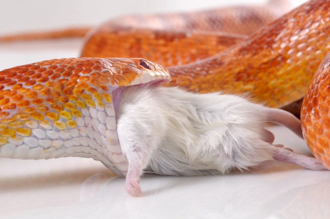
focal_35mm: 105
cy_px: 110
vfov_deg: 13.0
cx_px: 165
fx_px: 961
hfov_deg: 19.5
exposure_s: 1/100
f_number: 18
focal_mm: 70
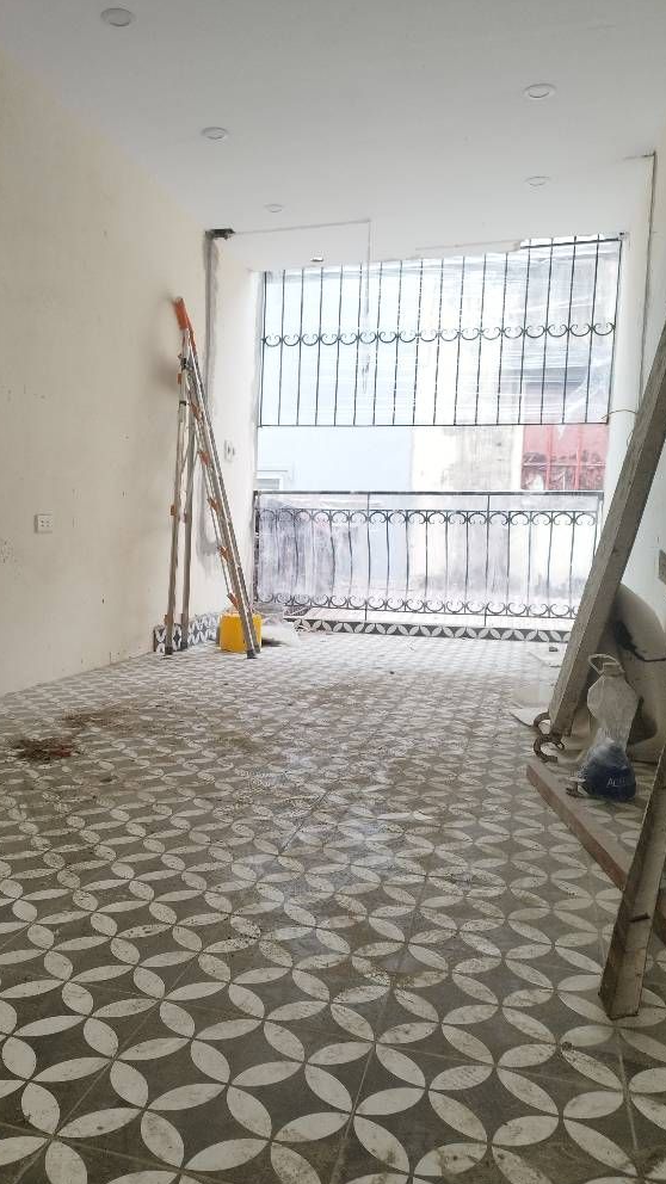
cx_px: 234
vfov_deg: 69.9
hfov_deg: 42.4
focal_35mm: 27
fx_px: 848
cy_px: 604
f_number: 1.89
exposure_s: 1/50
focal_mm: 5.89
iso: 70
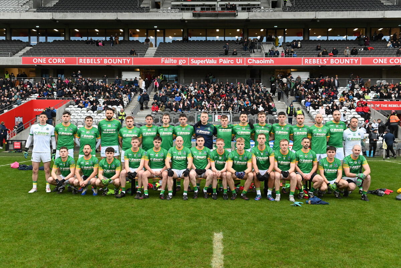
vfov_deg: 37.9
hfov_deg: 54.4
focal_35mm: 35
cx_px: 200
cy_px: 134
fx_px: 390
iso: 4000
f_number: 3.5
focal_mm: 35
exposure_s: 1/320
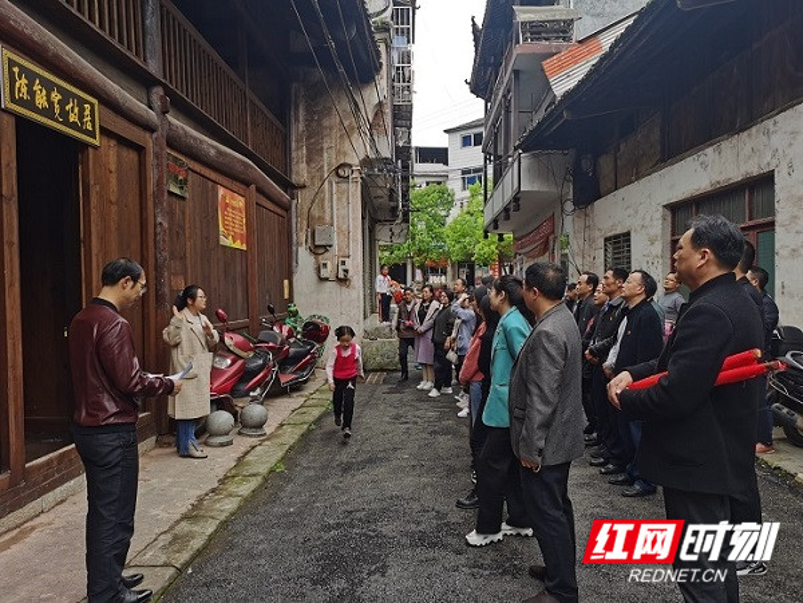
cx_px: 402
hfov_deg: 65.3
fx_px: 626
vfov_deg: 51.4
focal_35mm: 27
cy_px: 302
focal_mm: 5.58
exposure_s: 1/323
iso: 50
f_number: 1.8
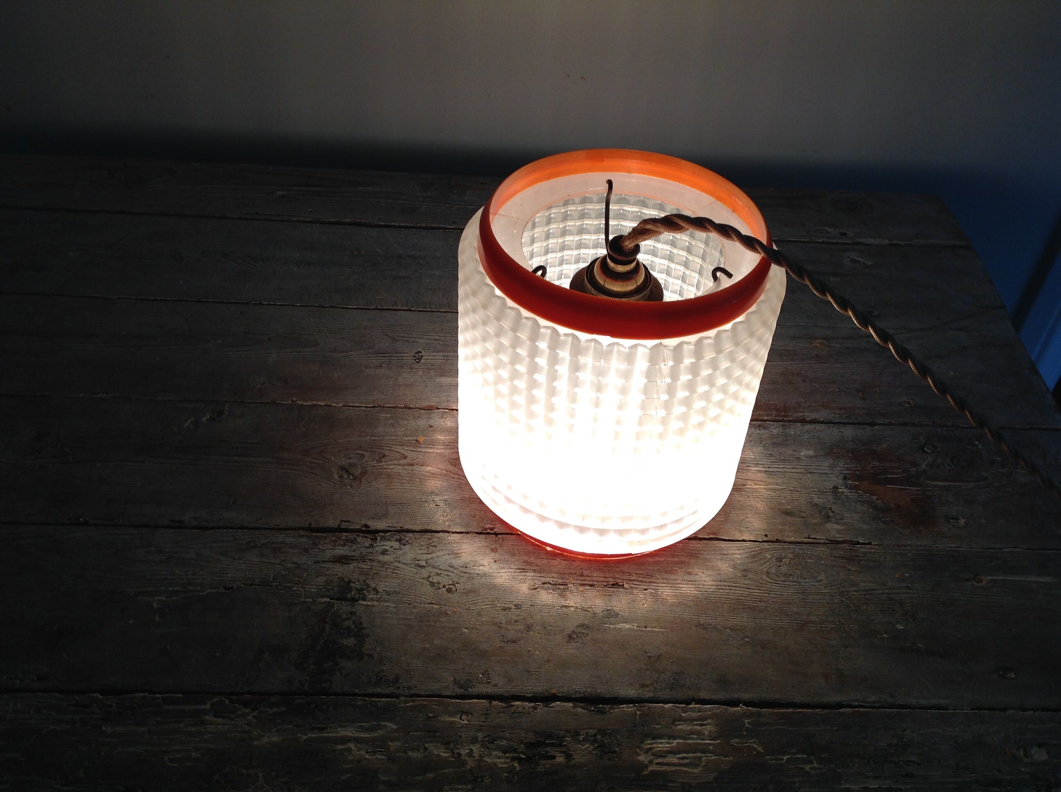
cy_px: 396
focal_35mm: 35
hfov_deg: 52.7
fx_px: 1071
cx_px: 530
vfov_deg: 40.6
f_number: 2.4
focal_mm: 4.28
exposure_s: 1/125
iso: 50
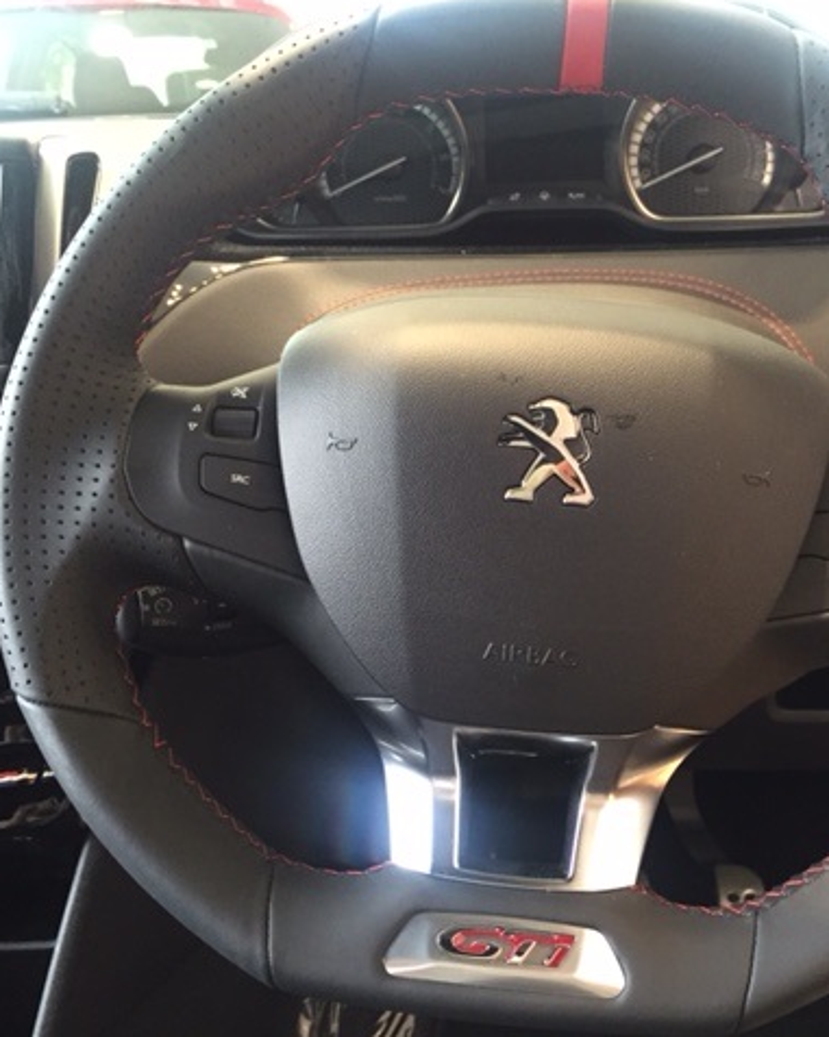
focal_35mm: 38
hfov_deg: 38.9
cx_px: 516
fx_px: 1167
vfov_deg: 48.0
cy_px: 517
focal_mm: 4.15
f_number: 2.2
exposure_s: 1/30
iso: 160
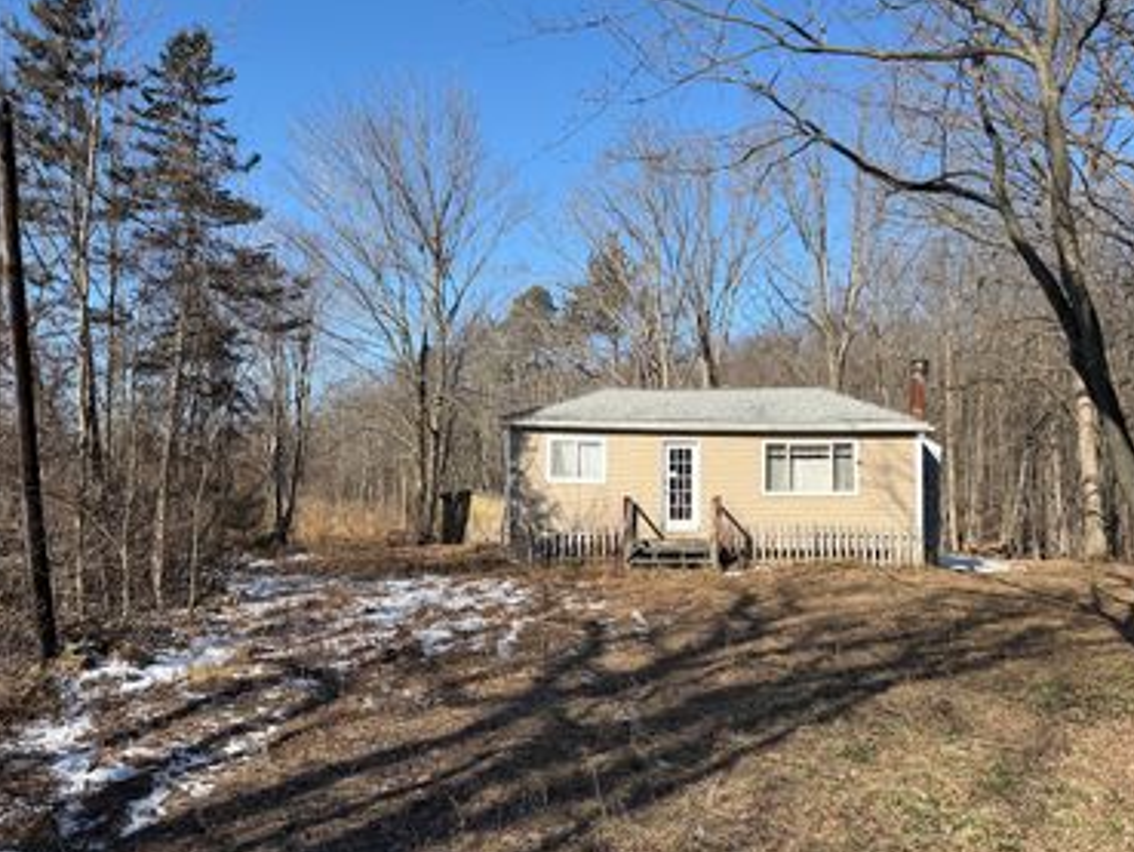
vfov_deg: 49.6
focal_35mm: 28
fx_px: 918
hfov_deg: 63.1
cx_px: 653
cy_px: 488
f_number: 1.78
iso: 80
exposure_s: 1/3425
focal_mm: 6.76
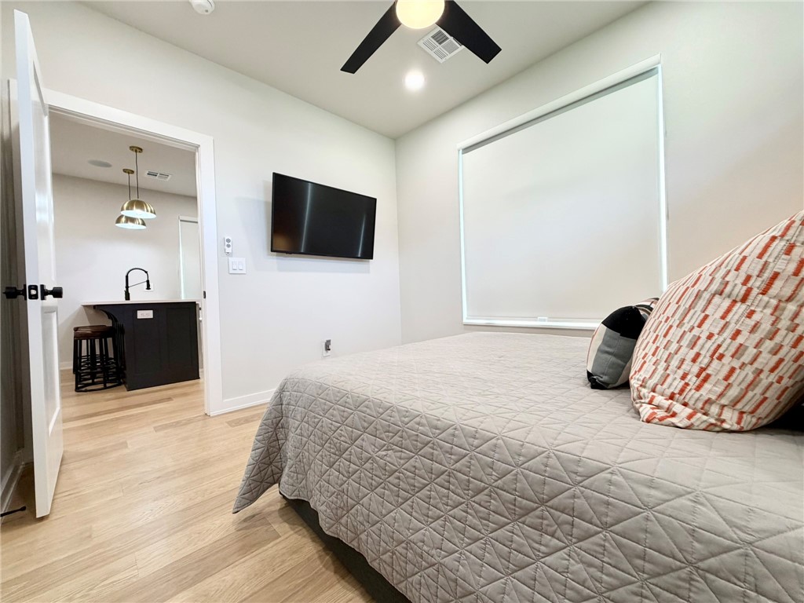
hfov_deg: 102.1
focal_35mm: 14
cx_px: 402
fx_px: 325
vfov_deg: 85.7
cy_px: 302
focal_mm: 2.22
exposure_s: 1/120
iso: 200
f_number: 2.2
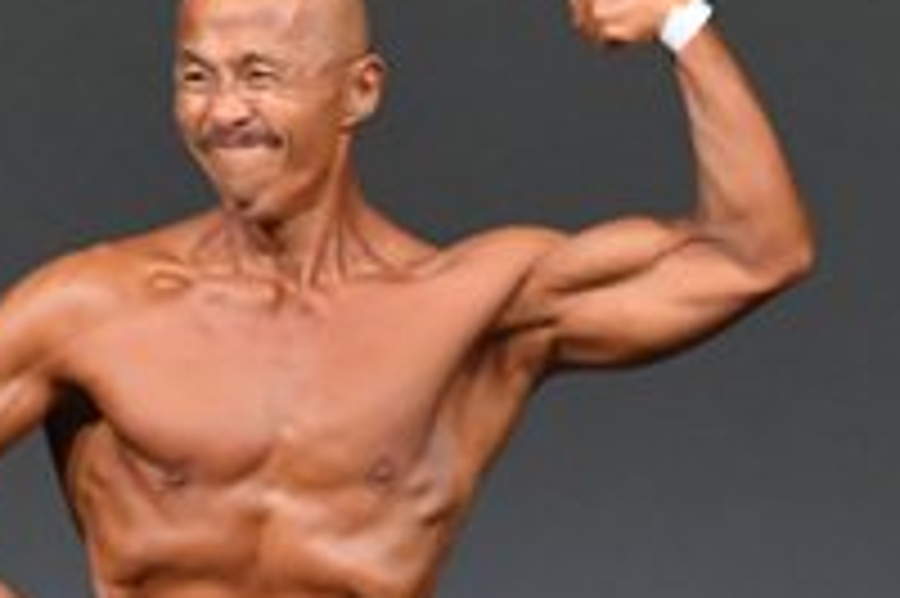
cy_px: 769
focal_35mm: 1454
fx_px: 36319
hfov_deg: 1.4
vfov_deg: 0.9
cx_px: 236
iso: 4000
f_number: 5.6
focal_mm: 250
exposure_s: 1/400
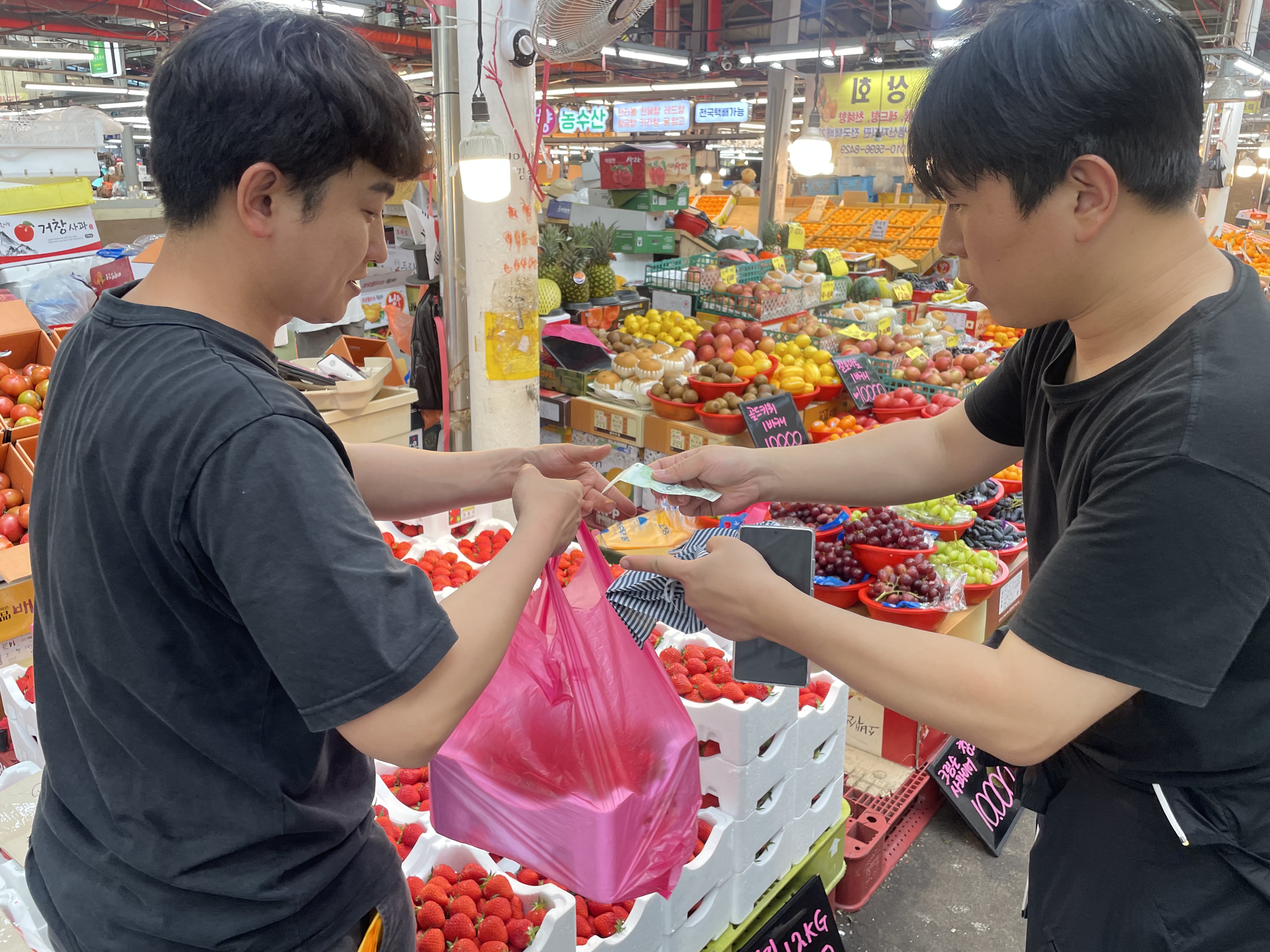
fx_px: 954
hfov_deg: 67.3
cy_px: 476
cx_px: 635
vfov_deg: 53.1
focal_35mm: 26
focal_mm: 4.2
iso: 64
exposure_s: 1/120
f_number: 1.6
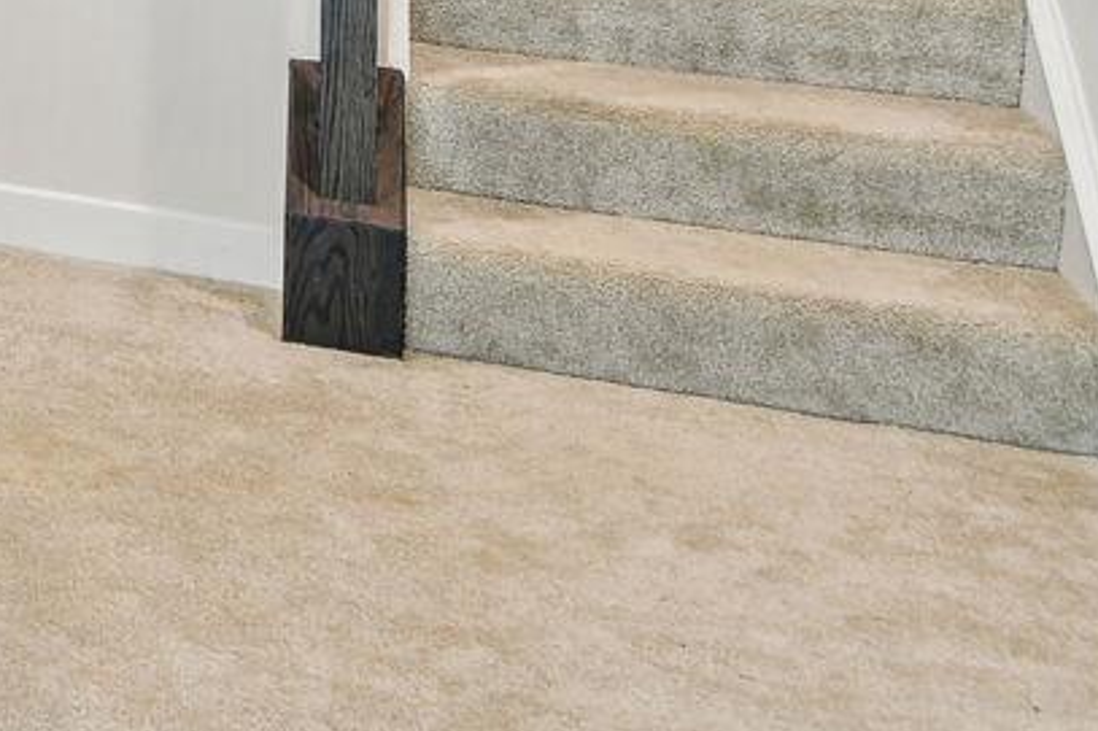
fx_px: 2073
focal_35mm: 68
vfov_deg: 17.1
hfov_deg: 19.5
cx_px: -1009
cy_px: -499
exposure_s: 1/5
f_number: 8
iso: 200
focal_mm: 16
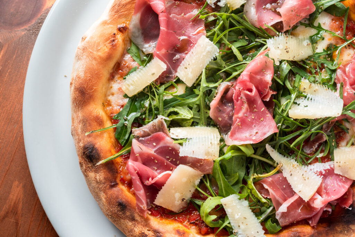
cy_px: 118
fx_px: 493
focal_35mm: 50
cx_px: 178
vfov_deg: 27.0
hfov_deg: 39.6
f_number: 8
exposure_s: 1/100
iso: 100
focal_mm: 50
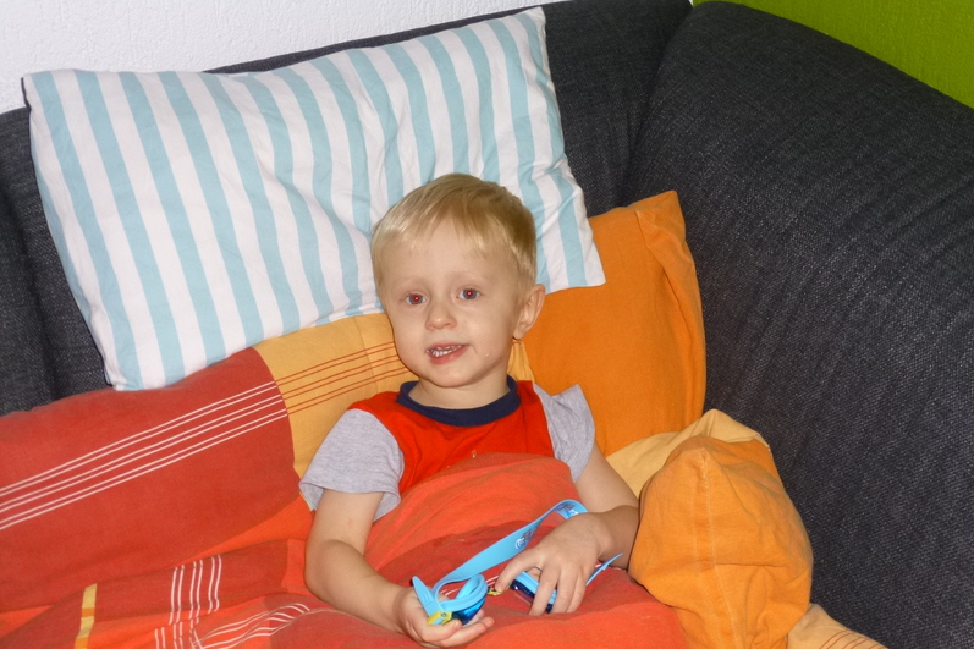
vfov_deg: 28.6
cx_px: 488
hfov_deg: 41.9
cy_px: 350
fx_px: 1271
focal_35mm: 47
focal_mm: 8
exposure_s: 1/60
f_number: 3.9
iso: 200
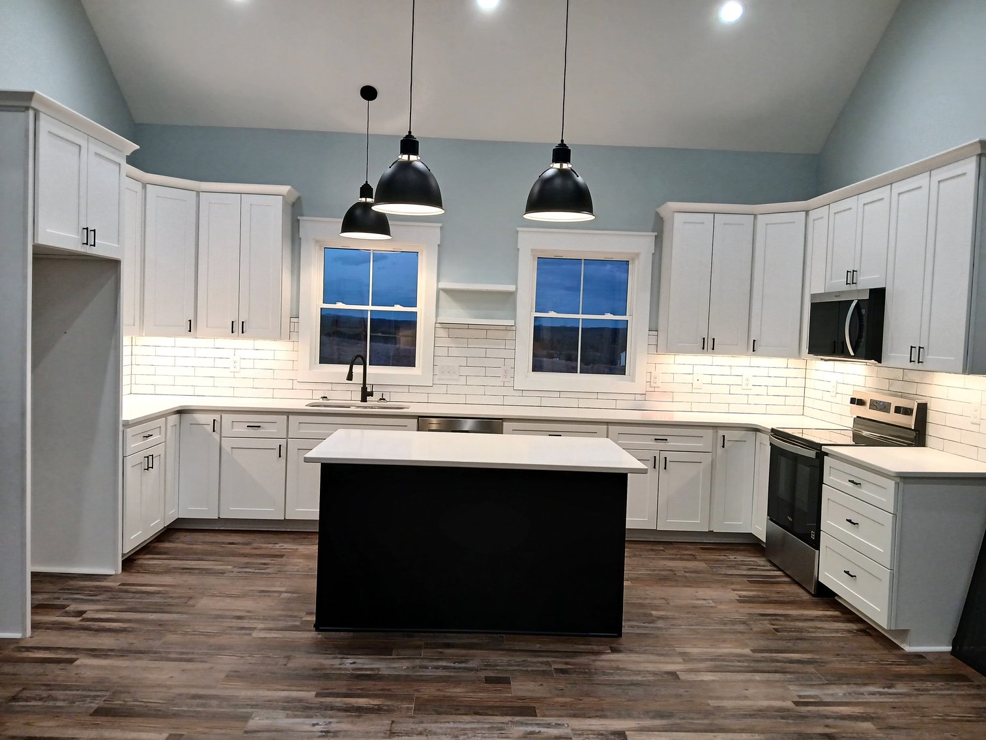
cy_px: 370
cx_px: 493
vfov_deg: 53.1
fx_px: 741
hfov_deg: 67.3
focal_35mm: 26
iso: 80
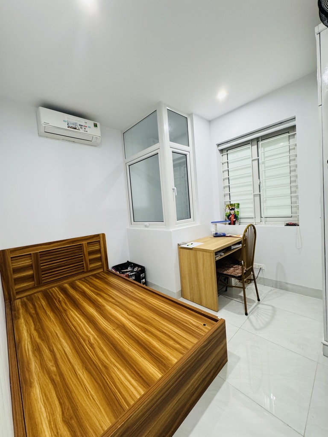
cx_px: 164
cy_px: 218
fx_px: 177
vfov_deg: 102.1
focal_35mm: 14
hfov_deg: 85.7
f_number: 2.2
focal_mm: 2.22
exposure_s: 1/50
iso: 250
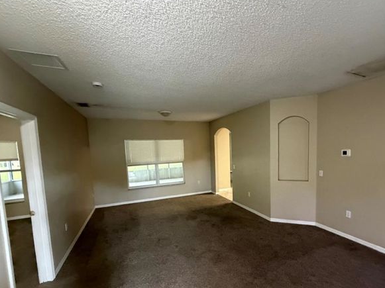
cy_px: 166
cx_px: 218
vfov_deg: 74.2
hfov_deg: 90.6
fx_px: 189
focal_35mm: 17
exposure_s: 1/60
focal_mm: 2.22
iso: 800
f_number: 2.2
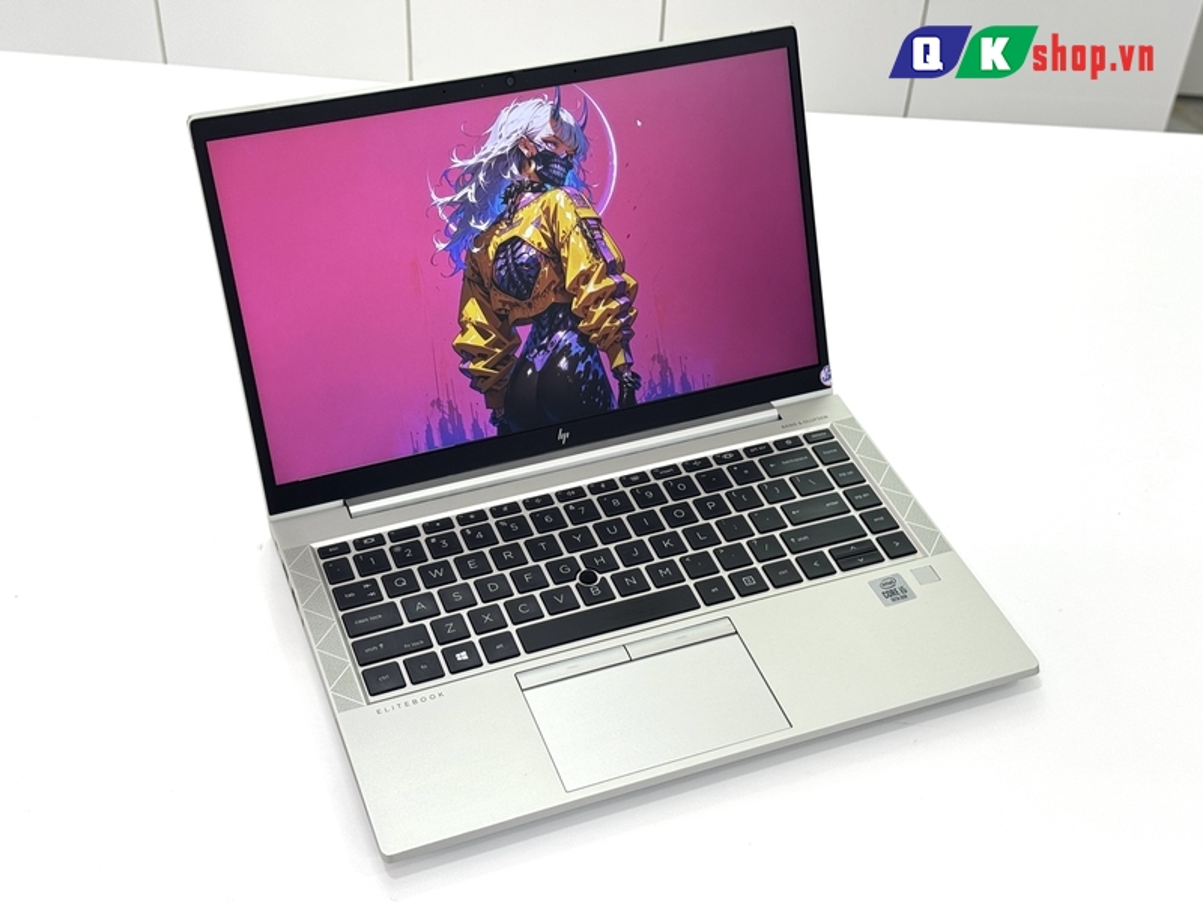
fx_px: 1668
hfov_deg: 39.7
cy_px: 451
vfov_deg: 30.3
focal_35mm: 48
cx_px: 602
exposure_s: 1/100
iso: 50
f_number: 1.78
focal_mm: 6.76
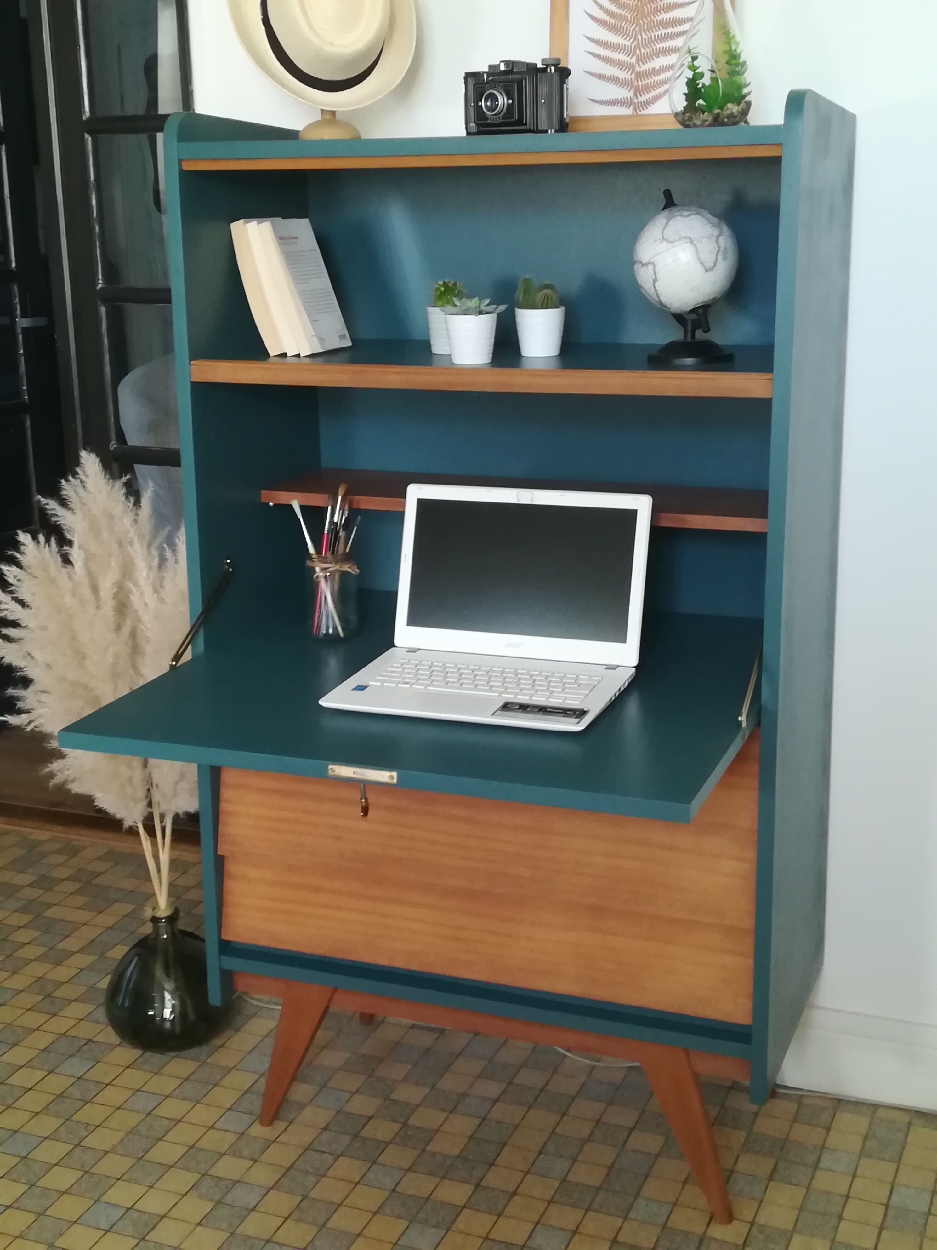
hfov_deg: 32.9
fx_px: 1588
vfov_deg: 42.9
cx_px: 468
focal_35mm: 44
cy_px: 625
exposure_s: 1/33.3
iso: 320
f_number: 2.2
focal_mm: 3.83
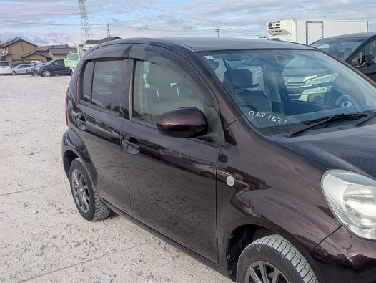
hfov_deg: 47.3
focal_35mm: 38
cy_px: 176
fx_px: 413
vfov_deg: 37.5
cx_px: 278
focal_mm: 5.43
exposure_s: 1/1821
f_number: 1.89
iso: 48
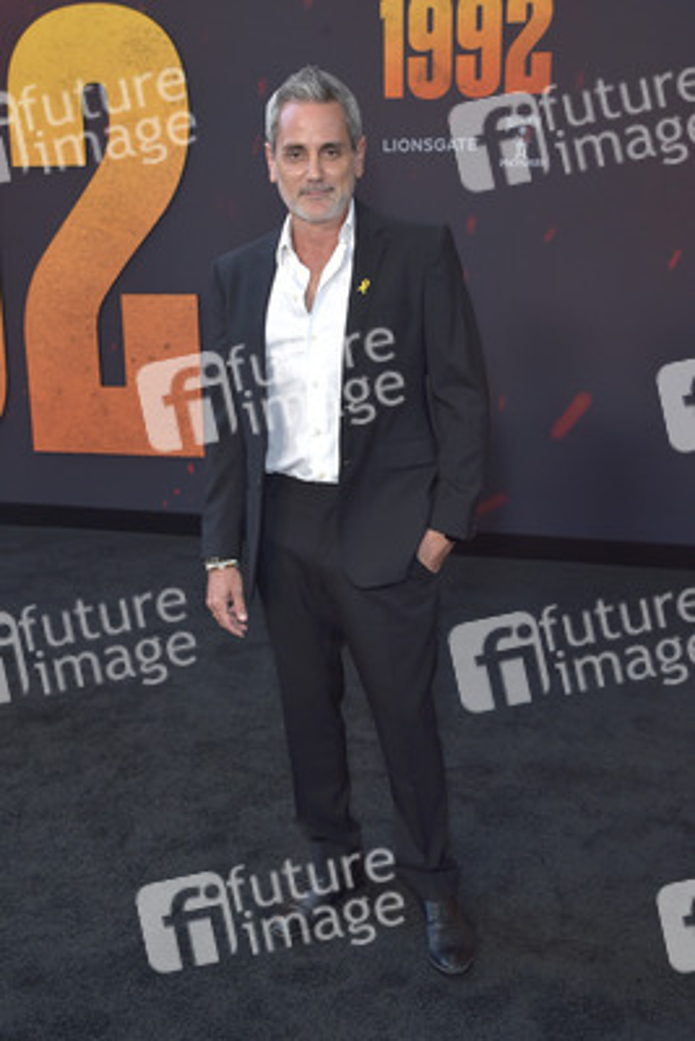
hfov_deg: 38.9
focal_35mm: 34
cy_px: 520
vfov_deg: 55.8
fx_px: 984
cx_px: 348
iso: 640
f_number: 6.3
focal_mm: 34
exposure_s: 1/250
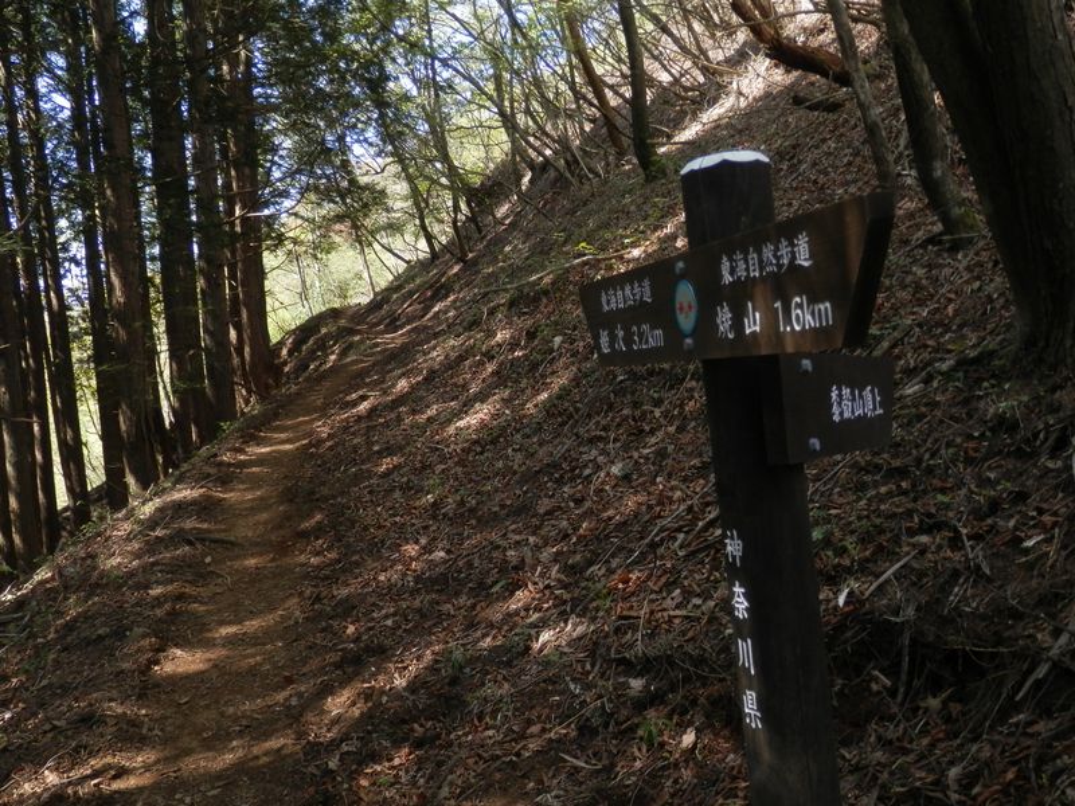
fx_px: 1149
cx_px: 538
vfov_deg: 38.7
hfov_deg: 50.1
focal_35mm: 37
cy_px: 403
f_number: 3.6
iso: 80
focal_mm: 6.6
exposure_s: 1/80
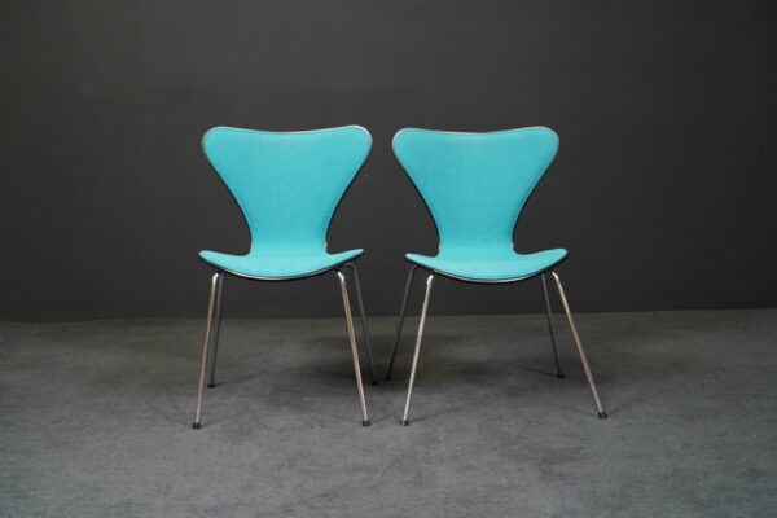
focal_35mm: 56
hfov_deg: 35.6
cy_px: 259
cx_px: 388
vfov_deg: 24.2
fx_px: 1209
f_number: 7.1
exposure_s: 1/100
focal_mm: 56
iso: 5000
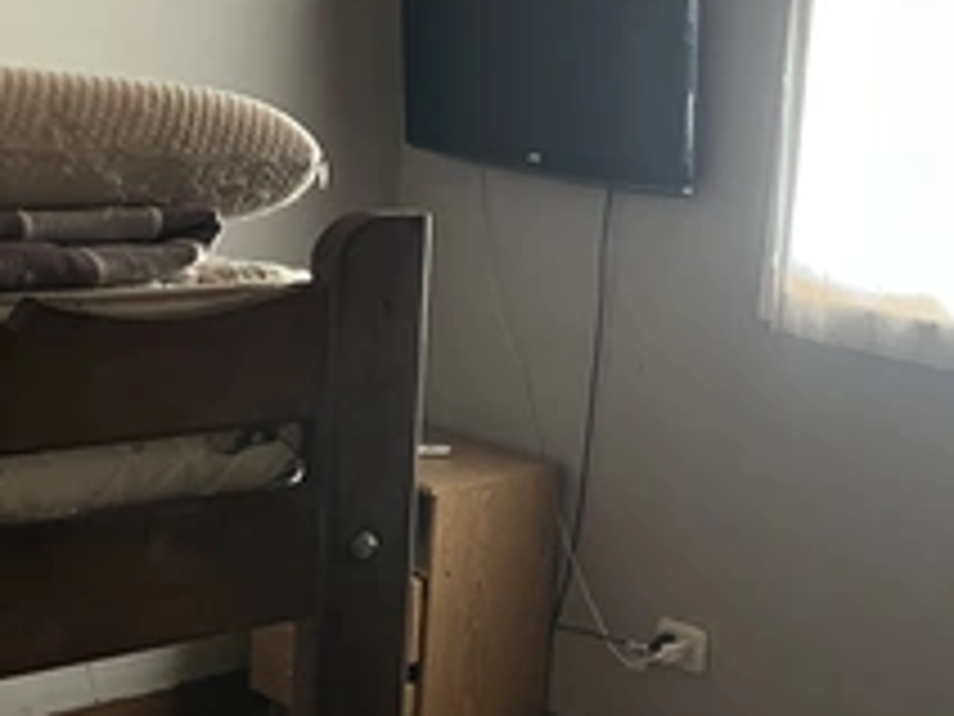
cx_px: 630
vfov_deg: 27.0
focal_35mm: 54
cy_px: 315
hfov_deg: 35.2
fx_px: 1488
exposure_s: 1/33
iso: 400
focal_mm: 5.7
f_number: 1.5
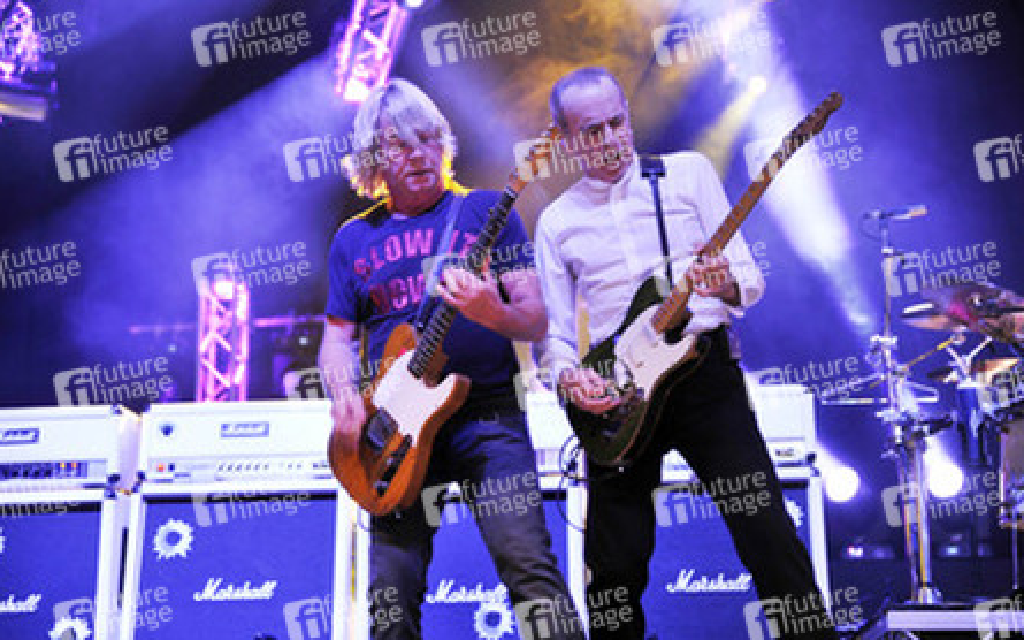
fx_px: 1730
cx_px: 512
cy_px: 327
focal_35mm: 62
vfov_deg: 20.9
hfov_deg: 33.0
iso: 800
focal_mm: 60
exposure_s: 1/60
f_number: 2.8
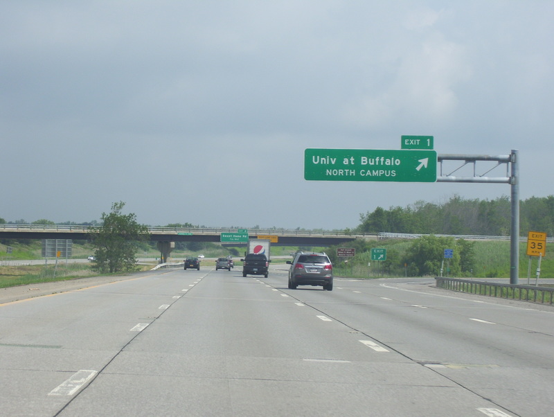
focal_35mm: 108
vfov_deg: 13.7
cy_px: 208
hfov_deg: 18.2
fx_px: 1731
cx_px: 277
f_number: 4.6
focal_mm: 18
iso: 80
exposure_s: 1/640
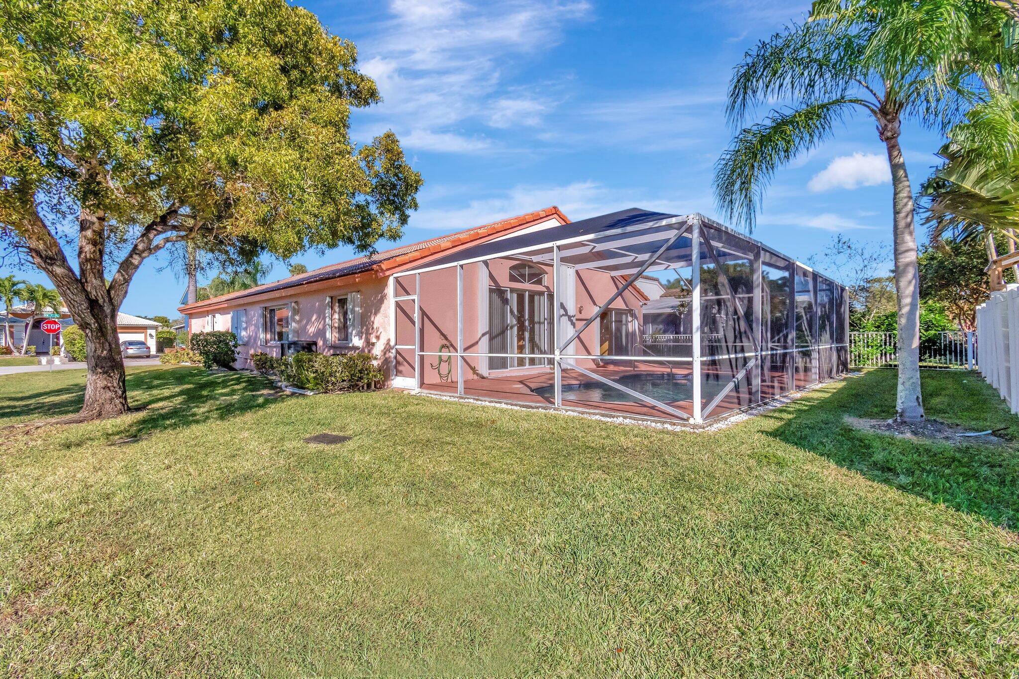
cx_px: 510
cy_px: 340
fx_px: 425
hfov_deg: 100.4
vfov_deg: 77.3
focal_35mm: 15
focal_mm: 10
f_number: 8
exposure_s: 1/5000
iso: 1000
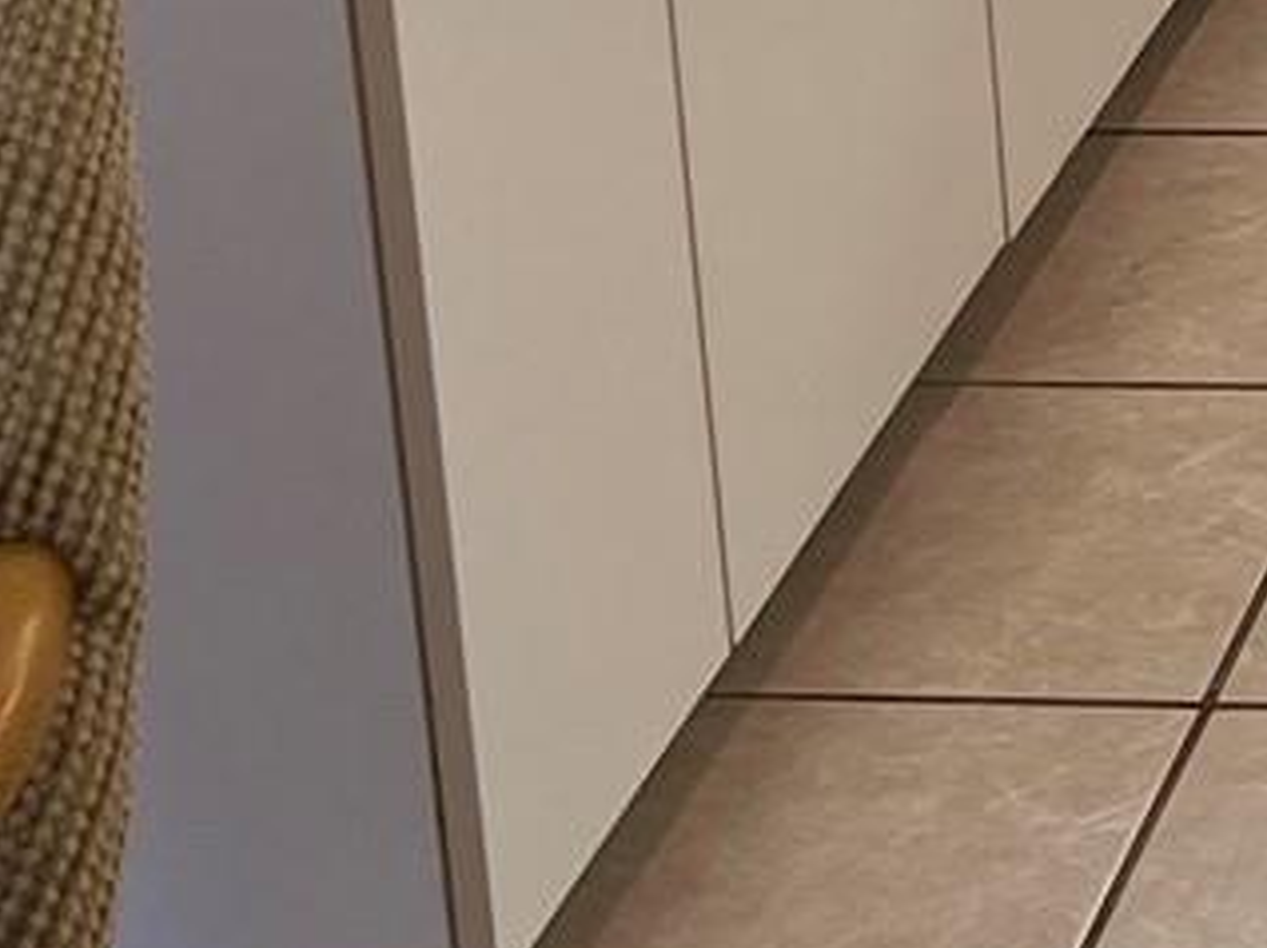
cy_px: -1064
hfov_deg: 13.7
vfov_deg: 10.3
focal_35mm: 131
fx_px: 4791
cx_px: 2163
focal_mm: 5.7
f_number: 1.5
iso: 64
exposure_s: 1/60
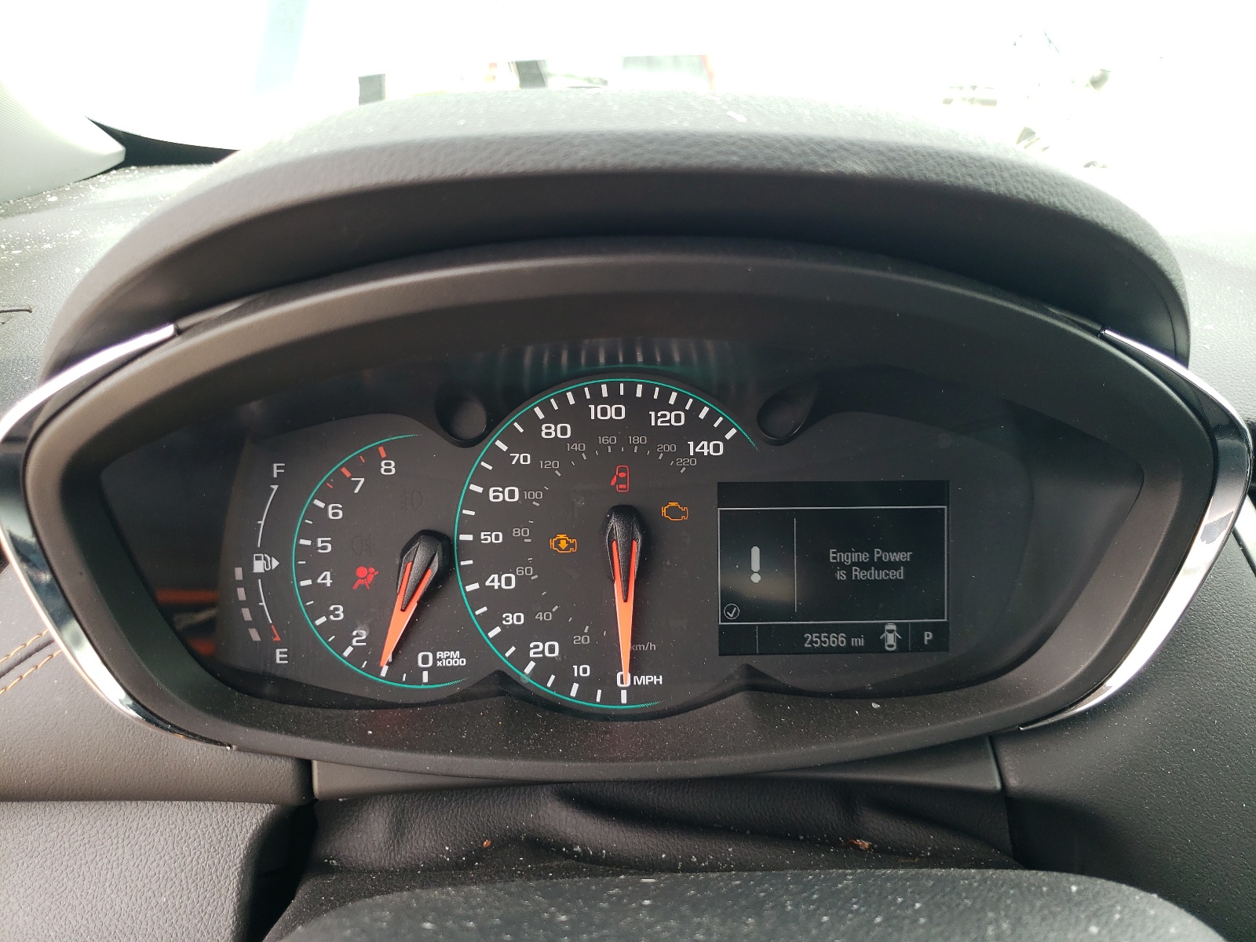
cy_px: 471
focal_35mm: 26
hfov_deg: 67.3
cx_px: 628
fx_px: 943
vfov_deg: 53.1
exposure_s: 1/164
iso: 50
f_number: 1.5
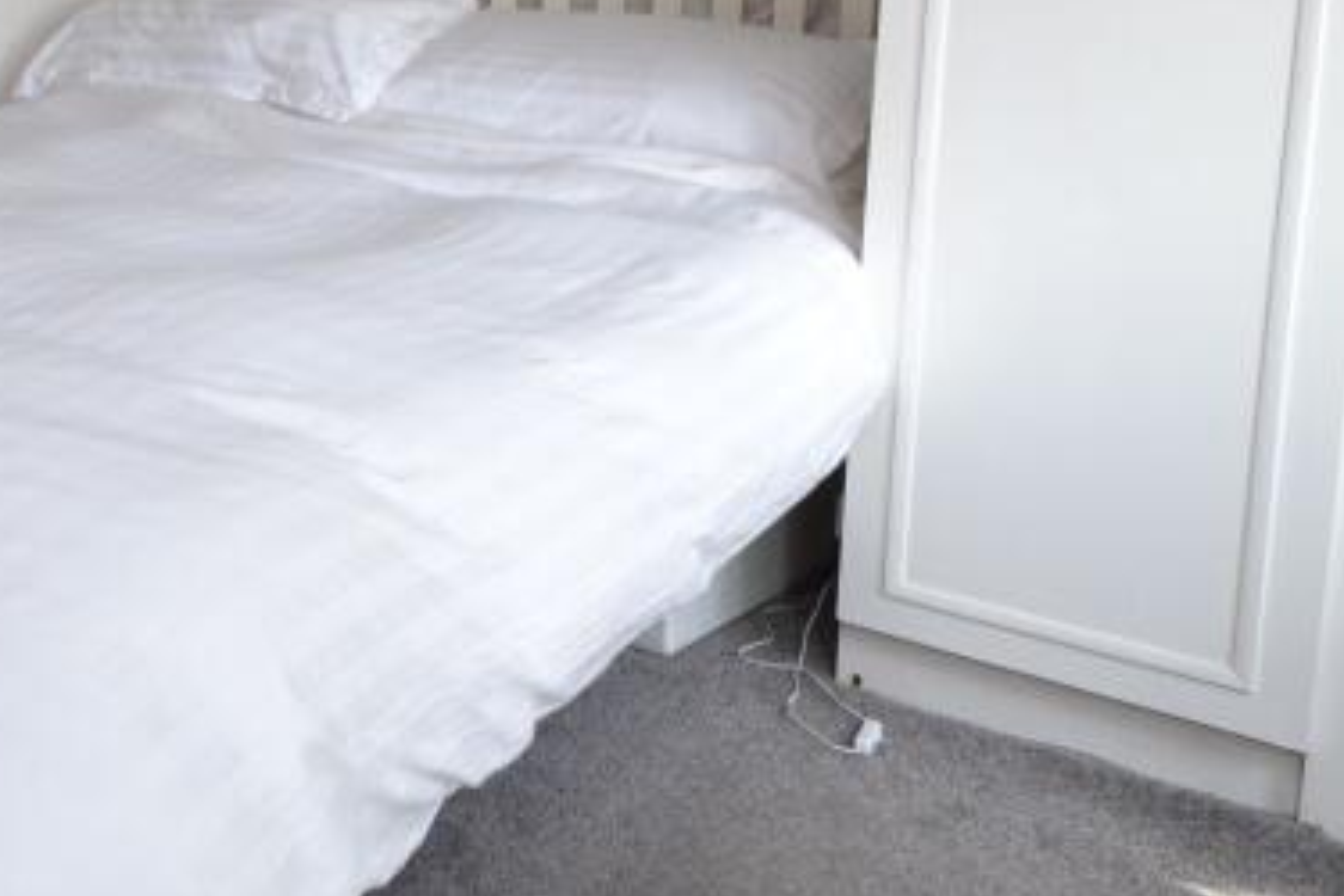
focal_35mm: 41
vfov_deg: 30.9
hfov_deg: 42.3
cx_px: 61
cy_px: 63
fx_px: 1531
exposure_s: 1/125
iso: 400
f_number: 5.6
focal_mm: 10
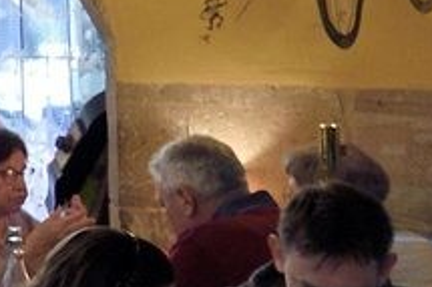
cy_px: -170
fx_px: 2494
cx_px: -1007
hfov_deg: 8.0
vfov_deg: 6.5
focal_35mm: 208
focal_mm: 28
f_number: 7.1
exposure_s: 1/30
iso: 800
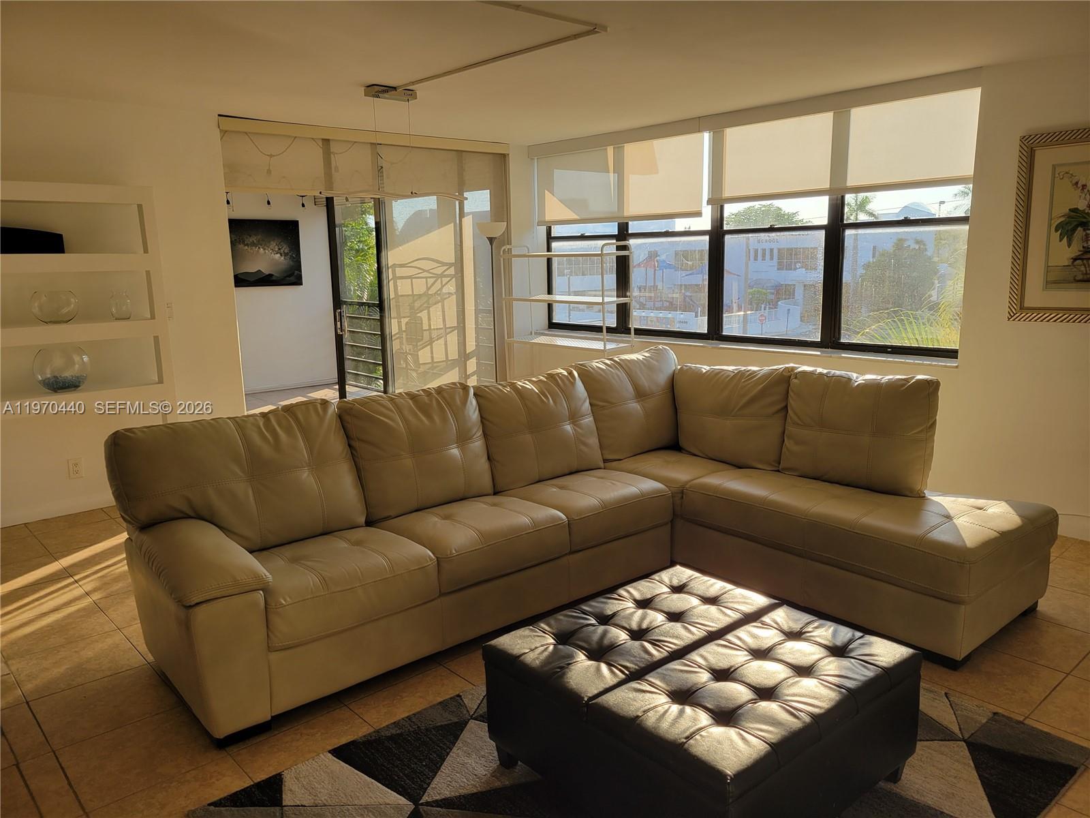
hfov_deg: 67.3
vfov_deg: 53.1
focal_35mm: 26
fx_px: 819
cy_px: 409
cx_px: 545
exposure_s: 1/424
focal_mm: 5.4
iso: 40
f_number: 1.8
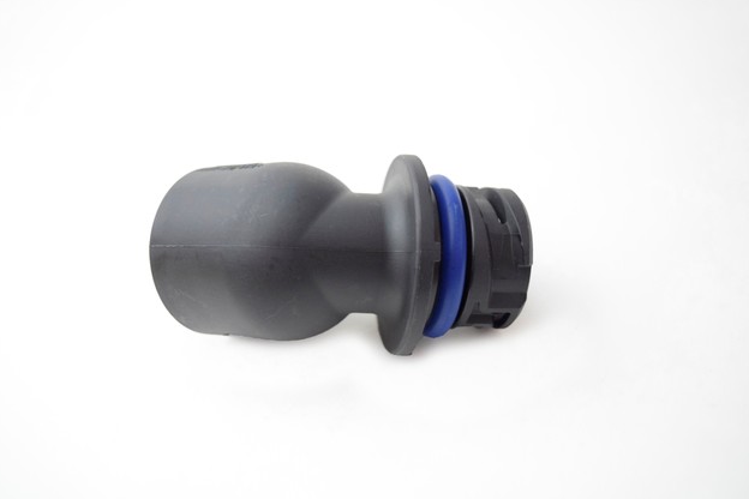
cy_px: 248
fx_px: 832
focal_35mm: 40
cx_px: 366
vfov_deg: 33.4
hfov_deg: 48.5
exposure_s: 1/60
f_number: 4
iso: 2000
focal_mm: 26
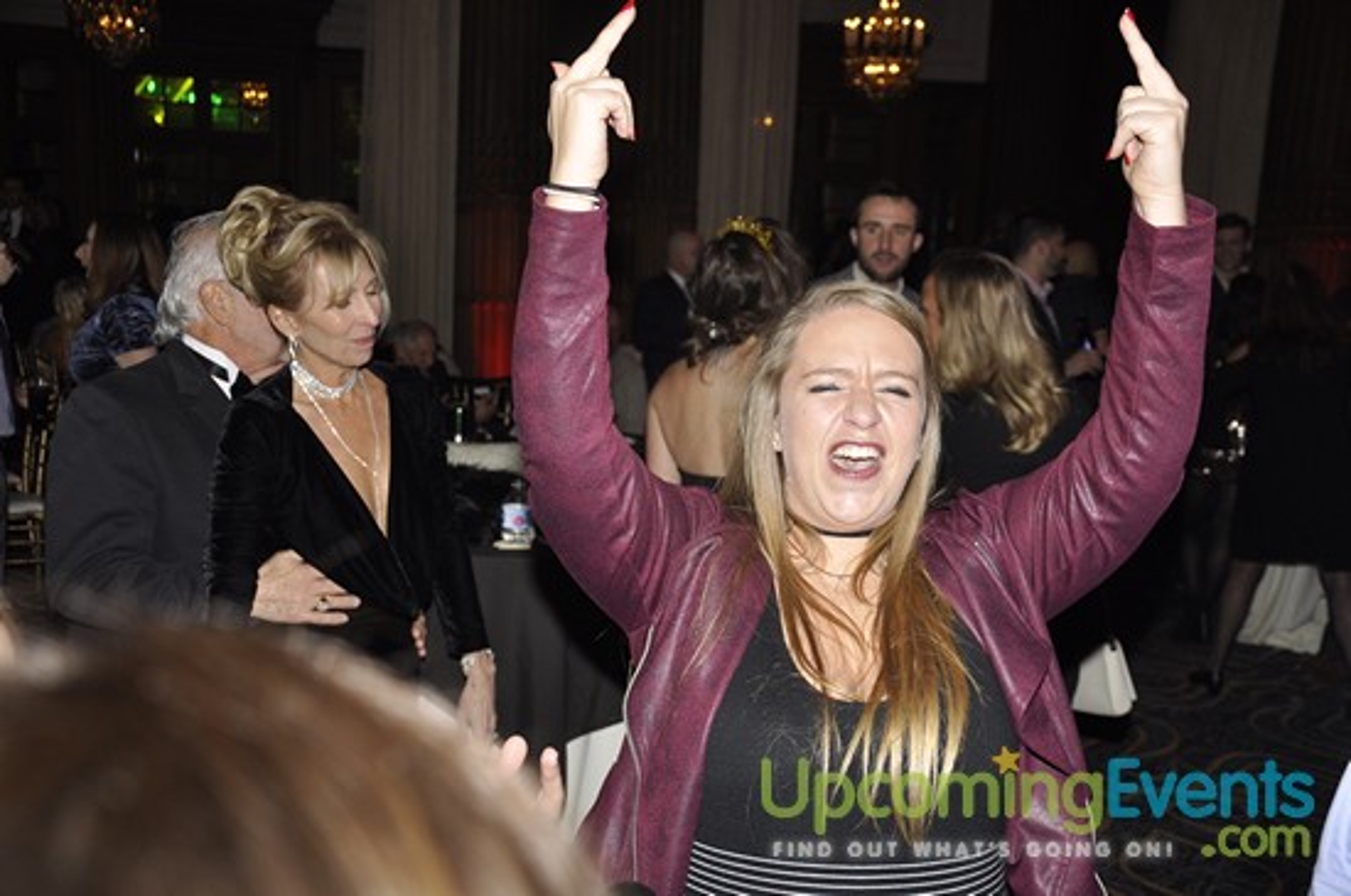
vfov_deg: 31.8
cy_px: 448
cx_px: 676
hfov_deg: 46.5
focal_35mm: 42
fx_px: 1574
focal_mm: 28
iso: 400
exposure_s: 1/60
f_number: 5
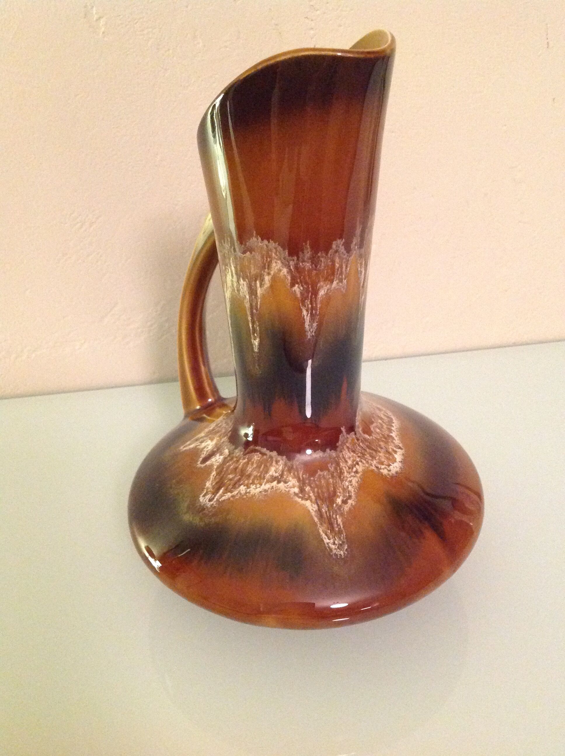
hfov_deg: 40.6
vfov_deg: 52.7
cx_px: 282
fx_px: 764
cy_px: 378
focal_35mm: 35
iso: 640
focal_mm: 4.28
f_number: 2.4
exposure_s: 1/17
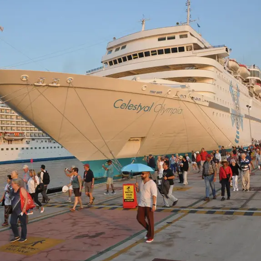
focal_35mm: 39
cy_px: 129
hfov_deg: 42.8
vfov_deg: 42.8
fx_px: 333
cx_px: 127
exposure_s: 1/100
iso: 200
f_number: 10
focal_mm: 20
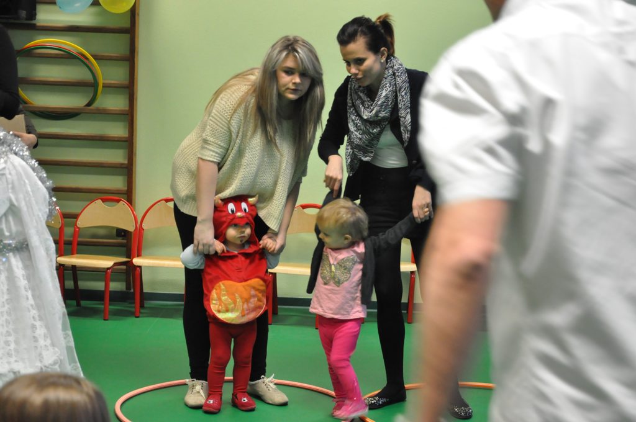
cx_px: 318
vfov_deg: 18.9
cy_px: 211
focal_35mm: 72
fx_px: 1270
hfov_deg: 28.1
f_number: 4.8
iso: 2000
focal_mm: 48
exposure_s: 1/40
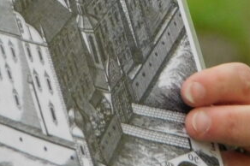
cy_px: -41
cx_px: 149
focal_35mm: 1408
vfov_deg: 1.0
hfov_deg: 1.5
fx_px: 9767
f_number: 6
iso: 720
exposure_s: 1/160
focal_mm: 91.2
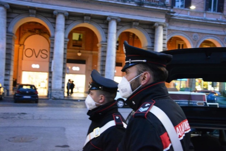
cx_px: 113
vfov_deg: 35.5
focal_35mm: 38
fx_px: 236
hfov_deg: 51.3
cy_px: 76
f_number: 4
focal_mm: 25
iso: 2500
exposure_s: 1/30
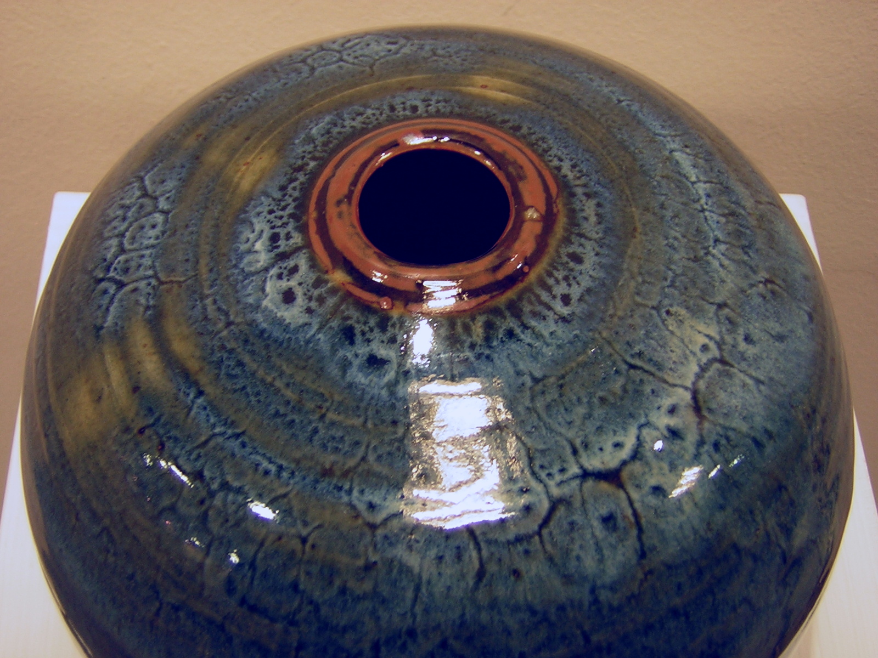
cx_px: 439
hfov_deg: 37.5
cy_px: 329
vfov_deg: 28.6
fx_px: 1294
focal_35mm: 51
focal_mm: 6.6
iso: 50
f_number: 3.1
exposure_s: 1/13.1
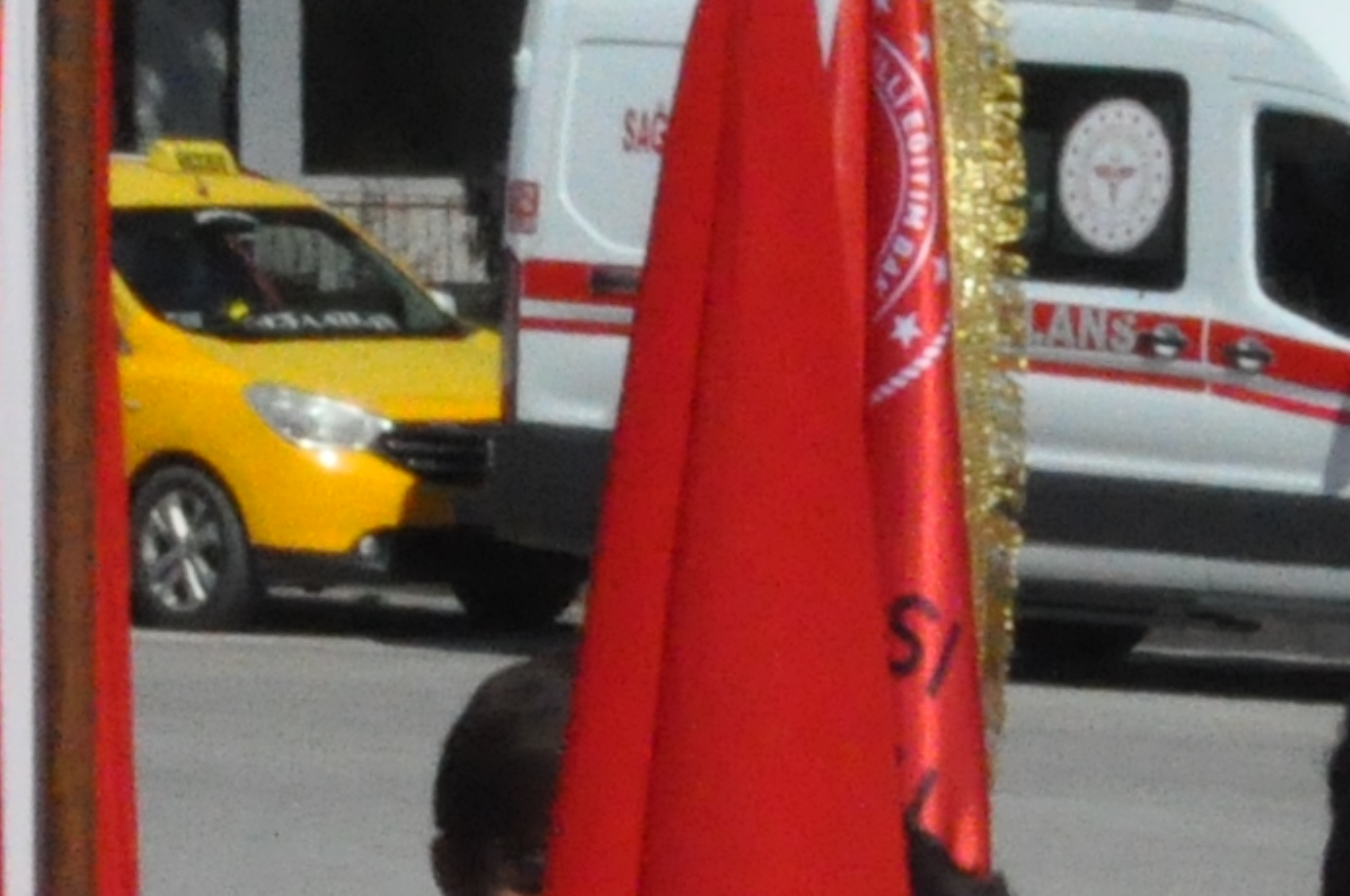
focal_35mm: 447
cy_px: 2717
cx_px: 2702
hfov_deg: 4.6
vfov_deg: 3.0
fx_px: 16743
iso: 3200
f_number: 22
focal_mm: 48
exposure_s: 1/2000
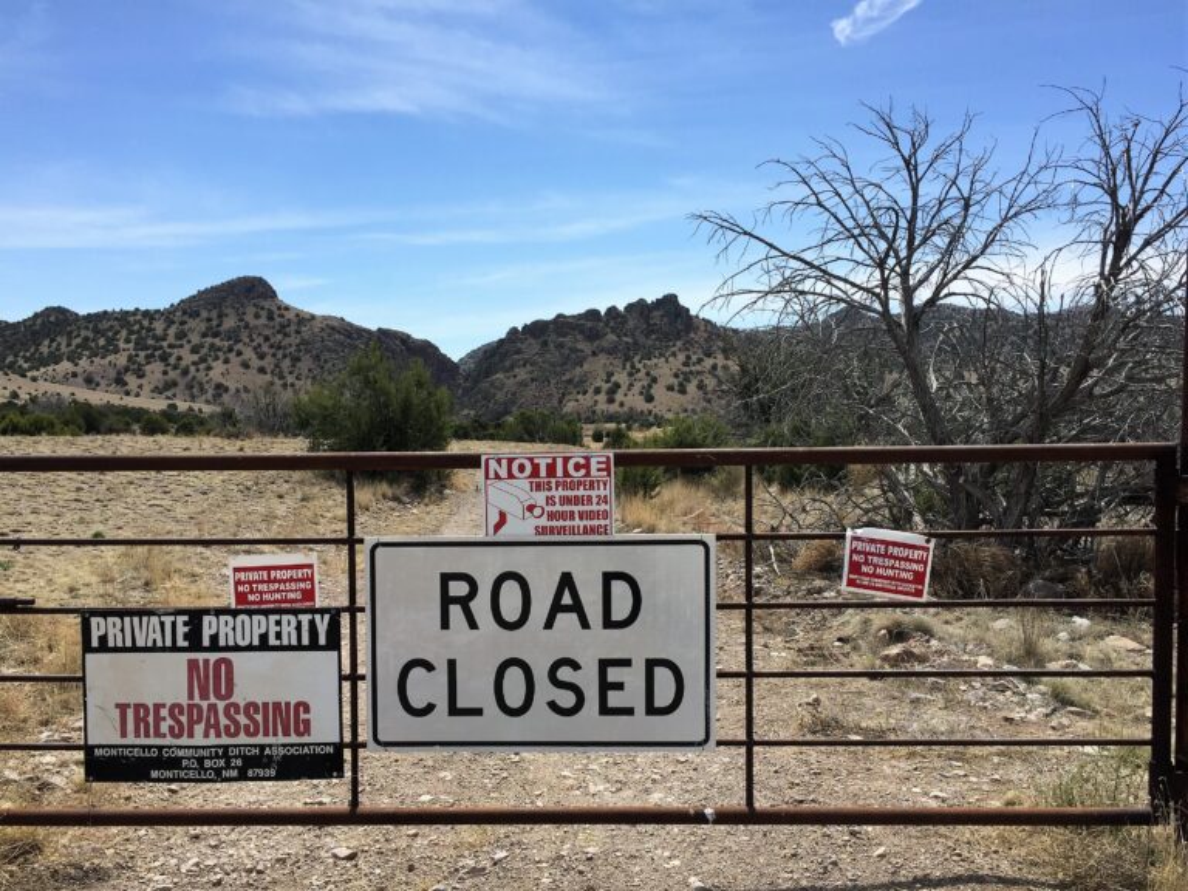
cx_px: 594
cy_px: 446
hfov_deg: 61.7
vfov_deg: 48.2
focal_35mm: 29
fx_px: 995
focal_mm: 4.15
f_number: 2.2
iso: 32
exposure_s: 1/2475
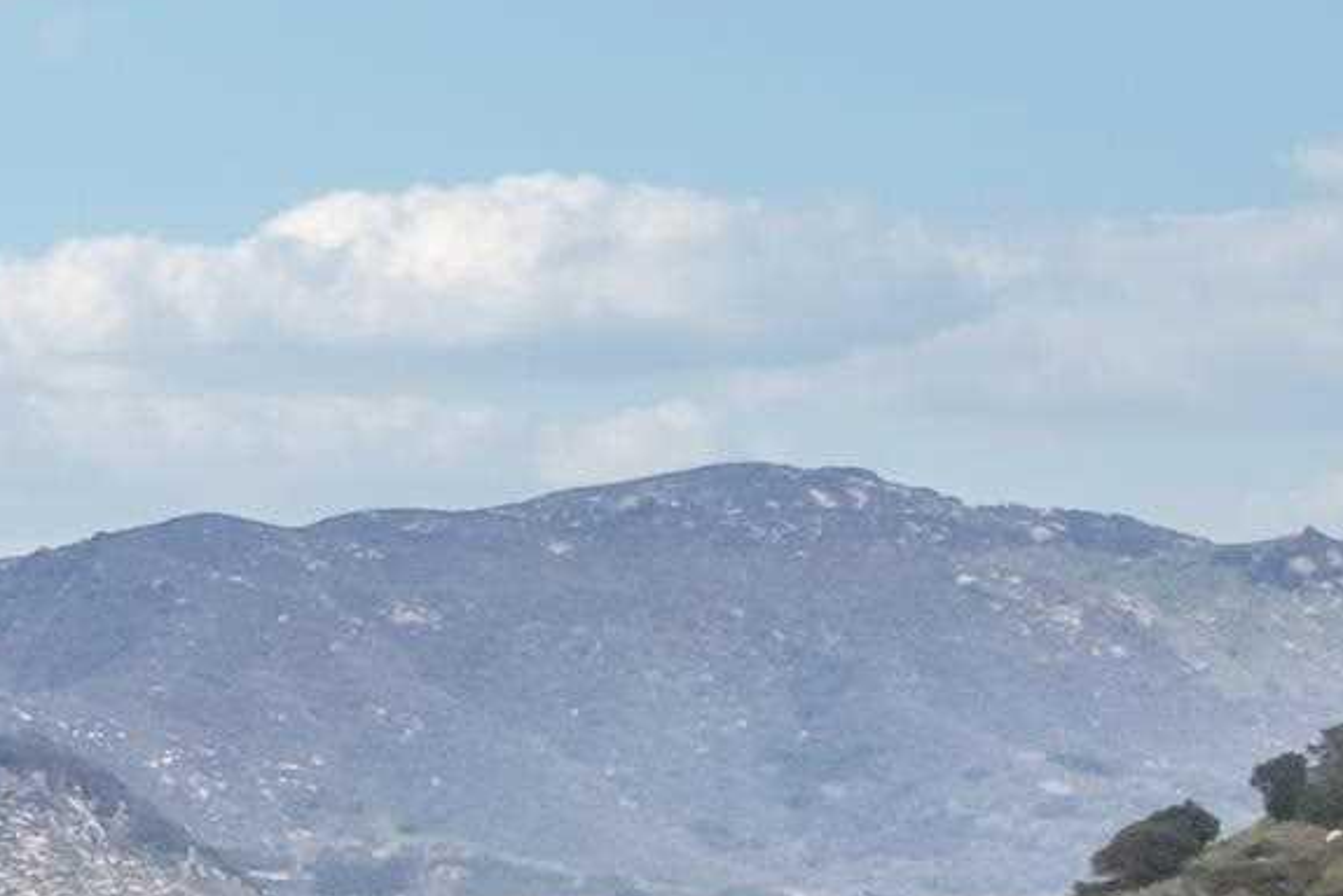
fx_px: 4291
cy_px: 1834
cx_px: -2052
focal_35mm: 115
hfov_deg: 12.8
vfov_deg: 10.8
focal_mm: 8.4
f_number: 2.8
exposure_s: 1/180
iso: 100
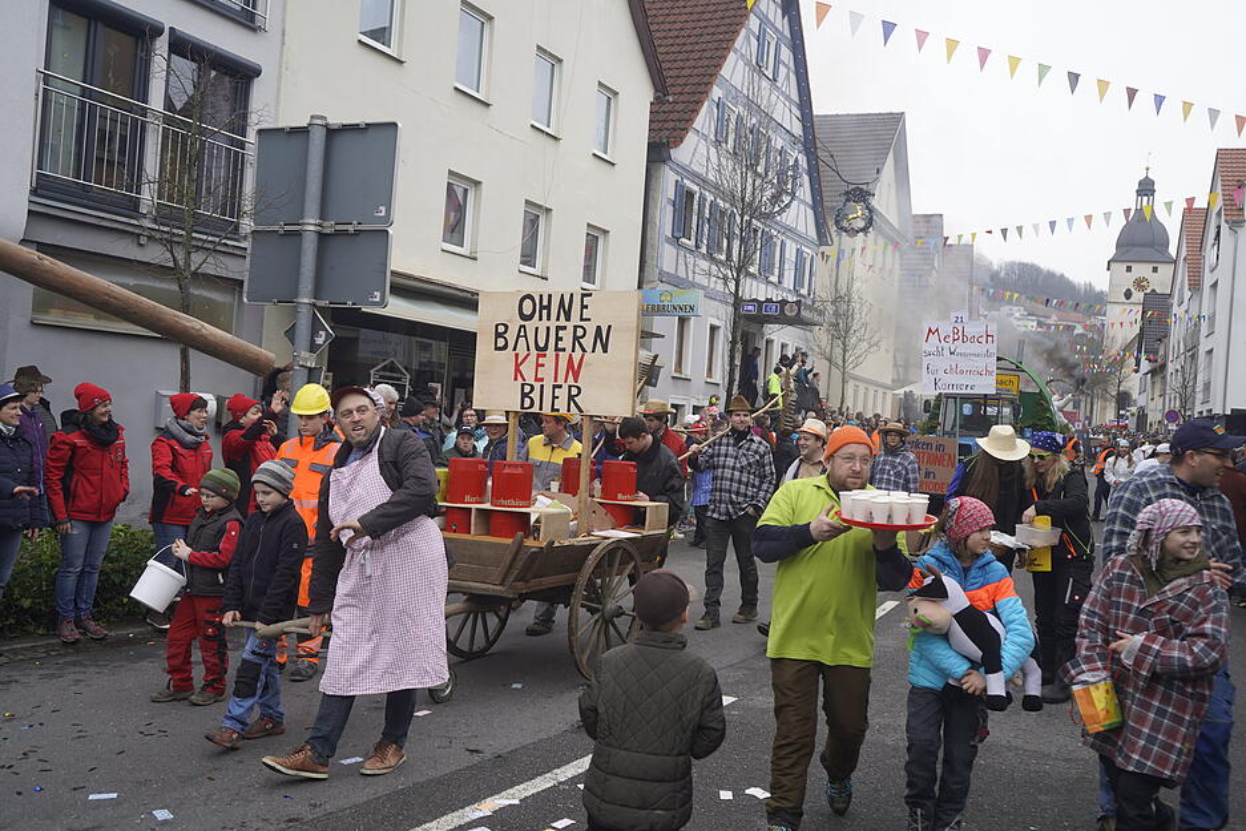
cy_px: 416
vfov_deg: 42.3
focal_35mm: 31
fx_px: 1073
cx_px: 623
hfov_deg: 60.3
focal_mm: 31
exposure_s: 1/160
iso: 100
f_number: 4
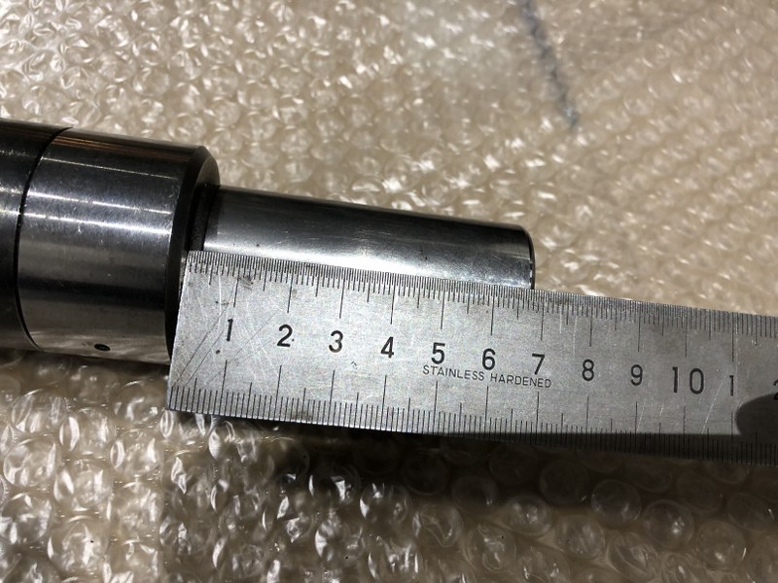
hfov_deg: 63.4
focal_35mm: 28
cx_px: 389
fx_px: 629
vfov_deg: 49.7
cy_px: 292
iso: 40
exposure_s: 1/17
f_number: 1.8
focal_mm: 4
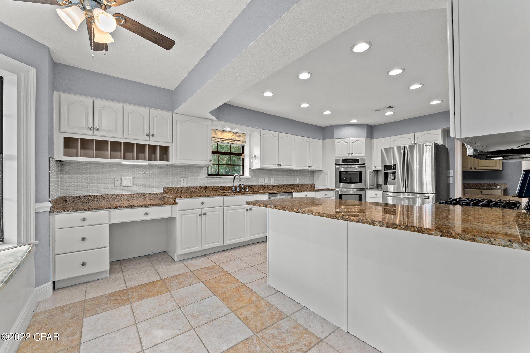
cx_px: 265
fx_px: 215
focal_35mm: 15
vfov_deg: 78.8
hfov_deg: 101.9
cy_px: 176
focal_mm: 14.6
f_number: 8
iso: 400
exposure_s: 1/8
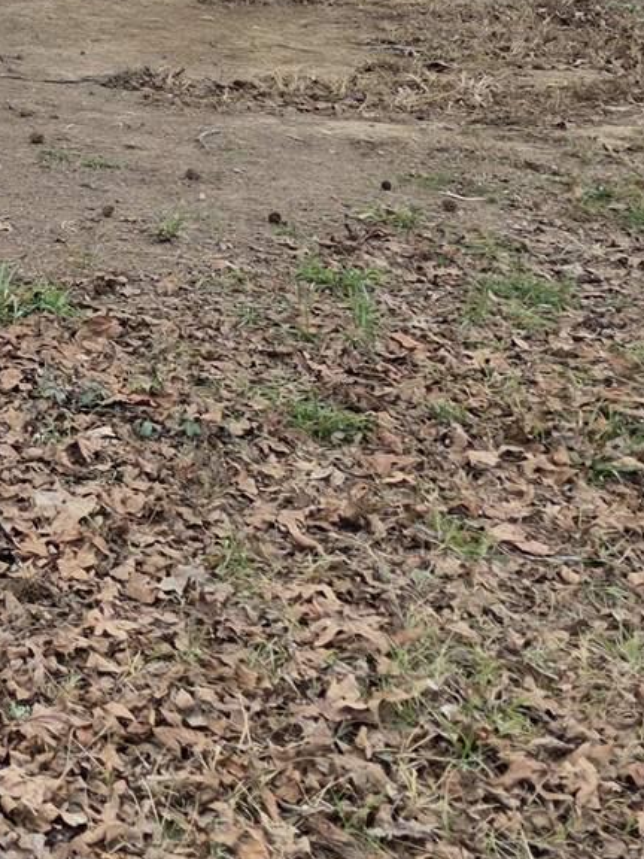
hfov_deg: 14.6
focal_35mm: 92
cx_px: -420
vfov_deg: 20.3
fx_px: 2282
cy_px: -89
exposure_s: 1/359
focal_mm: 6.3
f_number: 1.7
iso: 40
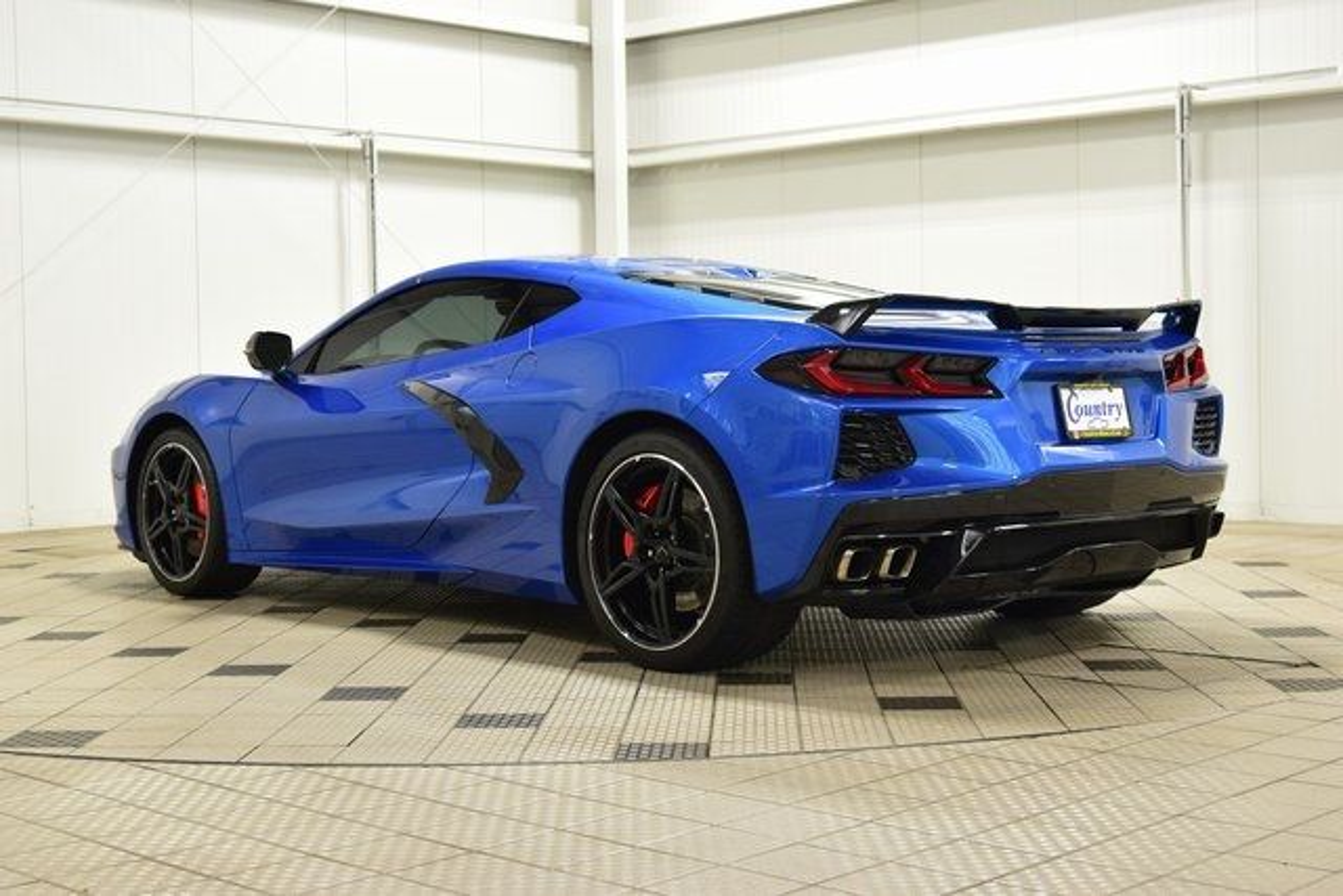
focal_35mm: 54
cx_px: 672
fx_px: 2015
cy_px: 448
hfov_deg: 36.9
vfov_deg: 25.1
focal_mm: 36
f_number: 5
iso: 1600
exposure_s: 1/60
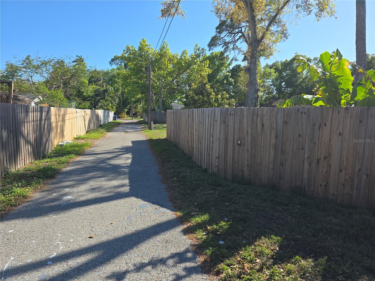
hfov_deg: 73.9
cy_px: 140
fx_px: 249
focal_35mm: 23
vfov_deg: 58.9
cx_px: 188
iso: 12
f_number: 1.7
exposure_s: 1/538
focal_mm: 6.3
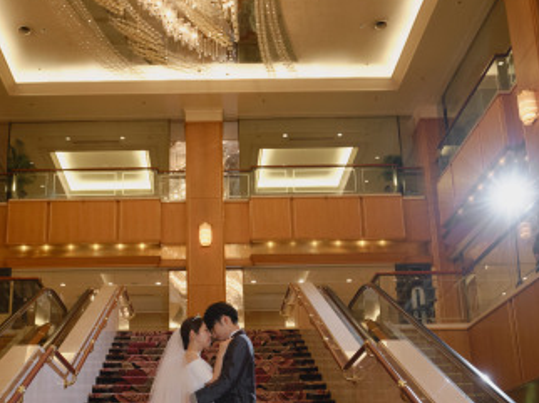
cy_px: 327
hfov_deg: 43.5
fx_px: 669
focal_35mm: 43
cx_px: 199
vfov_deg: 32.6
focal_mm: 12
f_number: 4
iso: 1000
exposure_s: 1/100
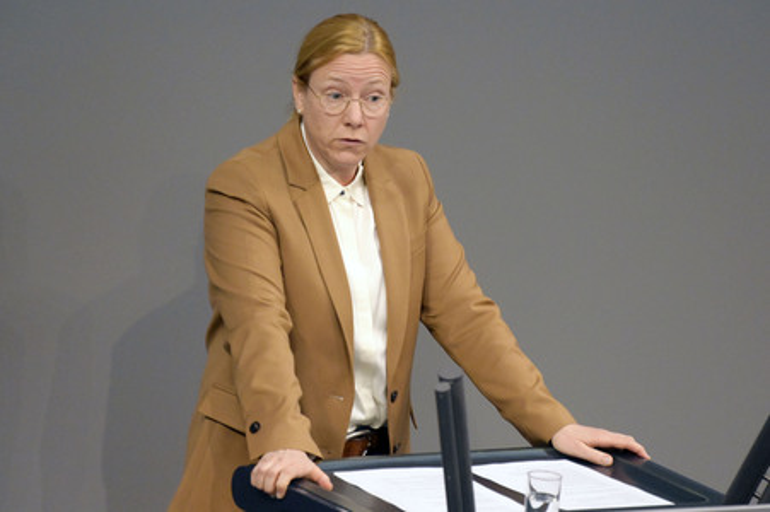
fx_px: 9618
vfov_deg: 3.1
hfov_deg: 4.6
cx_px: 385
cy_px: 256
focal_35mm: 450
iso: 12800
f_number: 5.6
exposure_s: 1/400
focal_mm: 450
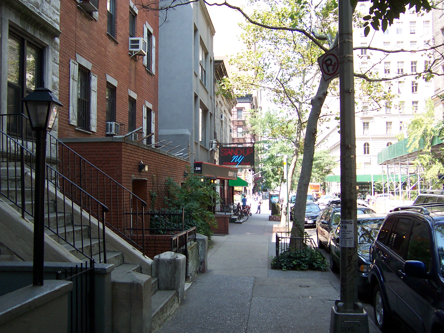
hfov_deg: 51.4
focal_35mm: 36
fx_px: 462
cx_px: 222
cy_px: 166
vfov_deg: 39.7
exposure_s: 1/125
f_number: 3.4
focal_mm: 5.6
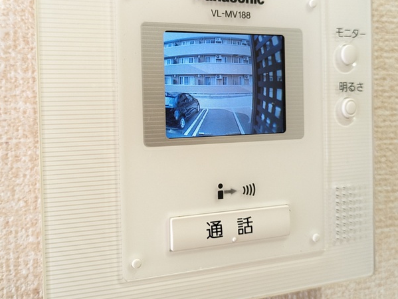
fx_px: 460
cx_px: 206
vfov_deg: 35.9
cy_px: 120
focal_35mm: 40
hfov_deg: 46.8
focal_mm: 5.43
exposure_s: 1/60
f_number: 1.89
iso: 323
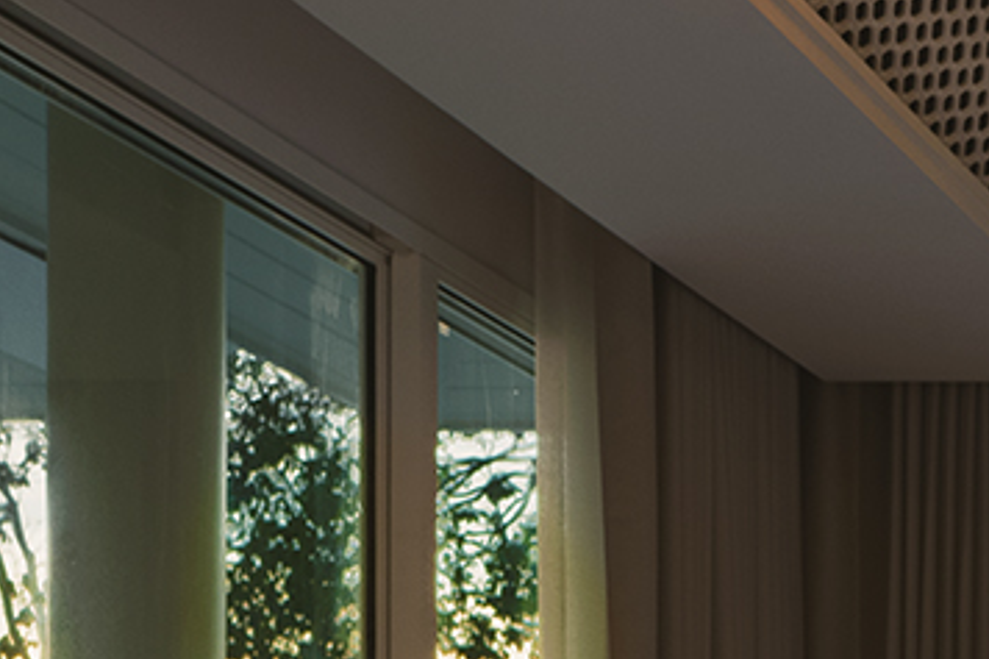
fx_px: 3240
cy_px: 1071
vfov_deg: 11.0
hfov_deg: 14.1
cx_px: 2075
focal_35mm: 118
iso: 100
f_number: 8
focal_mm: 21
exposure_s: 1/8
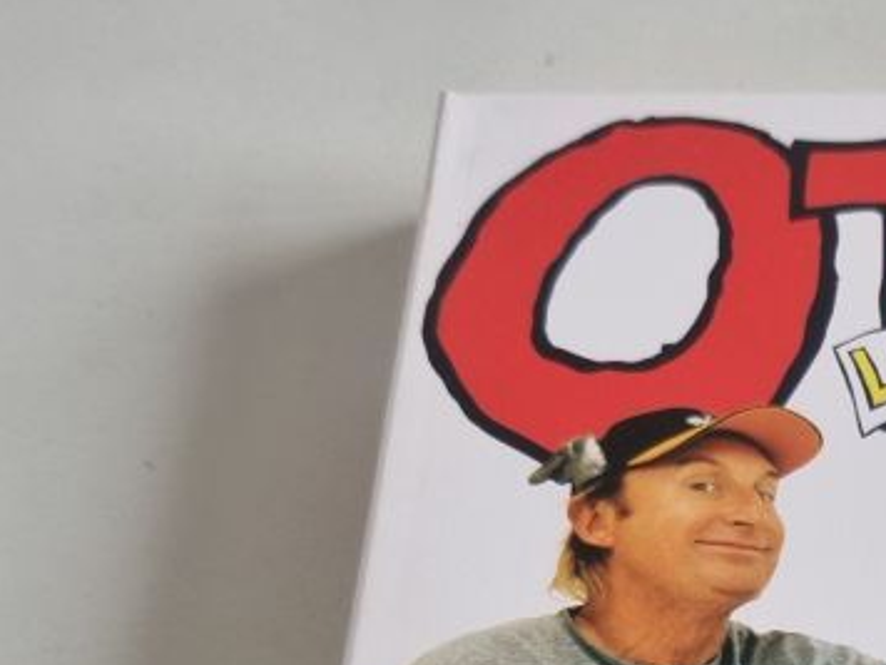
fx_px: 1868
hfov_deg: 24.9
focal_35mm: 73
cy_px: 914
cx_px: 963
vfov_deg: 18.5
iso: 100
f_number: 1.8
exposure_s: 1/100
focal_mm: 5.4
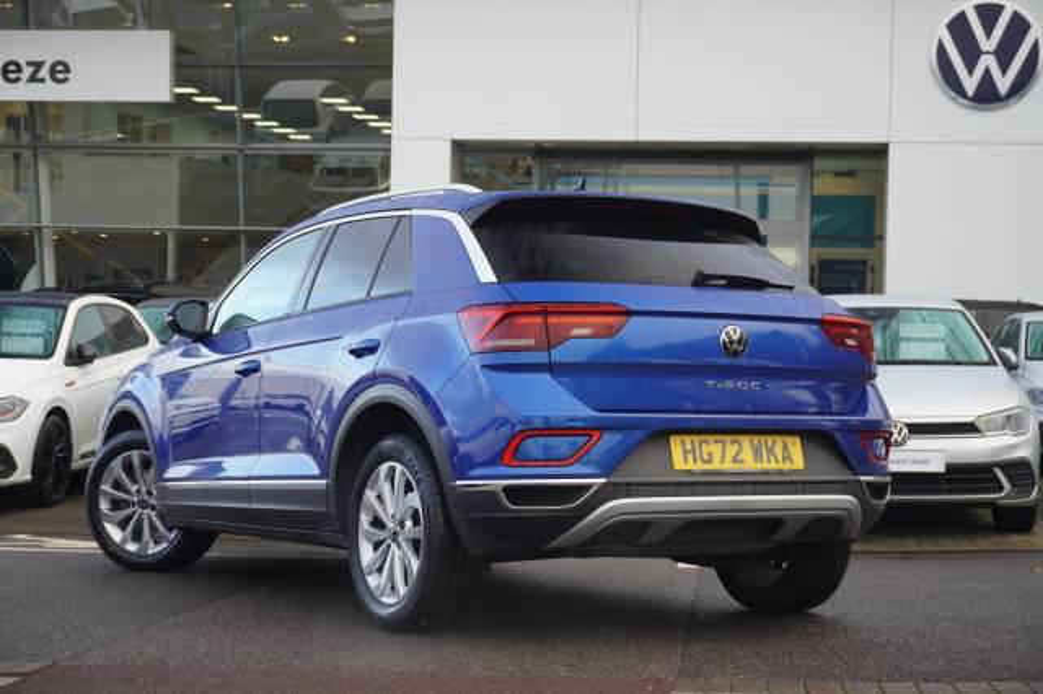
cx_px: 522
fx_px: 1781
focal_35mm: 62
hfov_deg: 32.6
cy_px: 347
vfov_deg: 22.1
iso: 500
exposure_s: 1/160
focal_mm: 41
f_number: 5.6
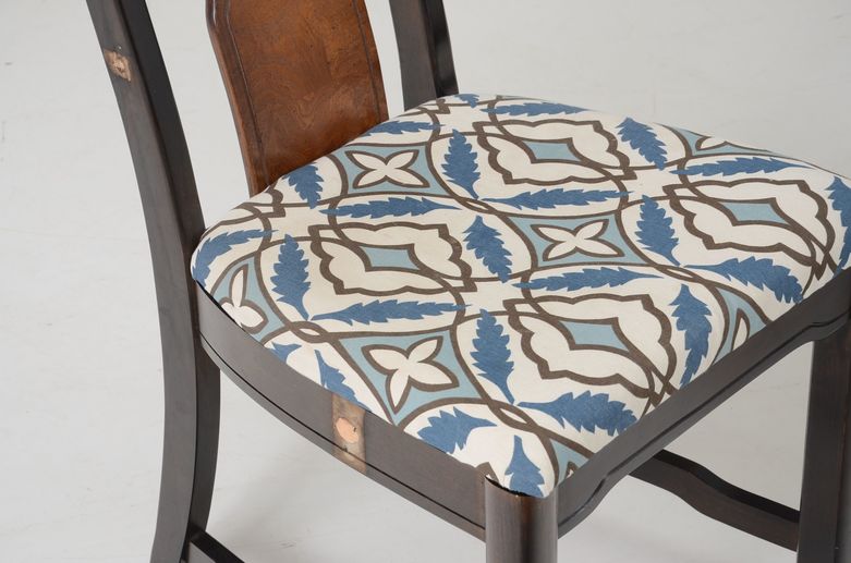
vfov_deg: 13.8
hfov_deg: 20.7
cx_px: 426
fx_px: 2335
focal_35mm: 99
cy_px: 282
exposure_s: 1/60
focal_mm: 66
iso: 160
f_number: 7.1
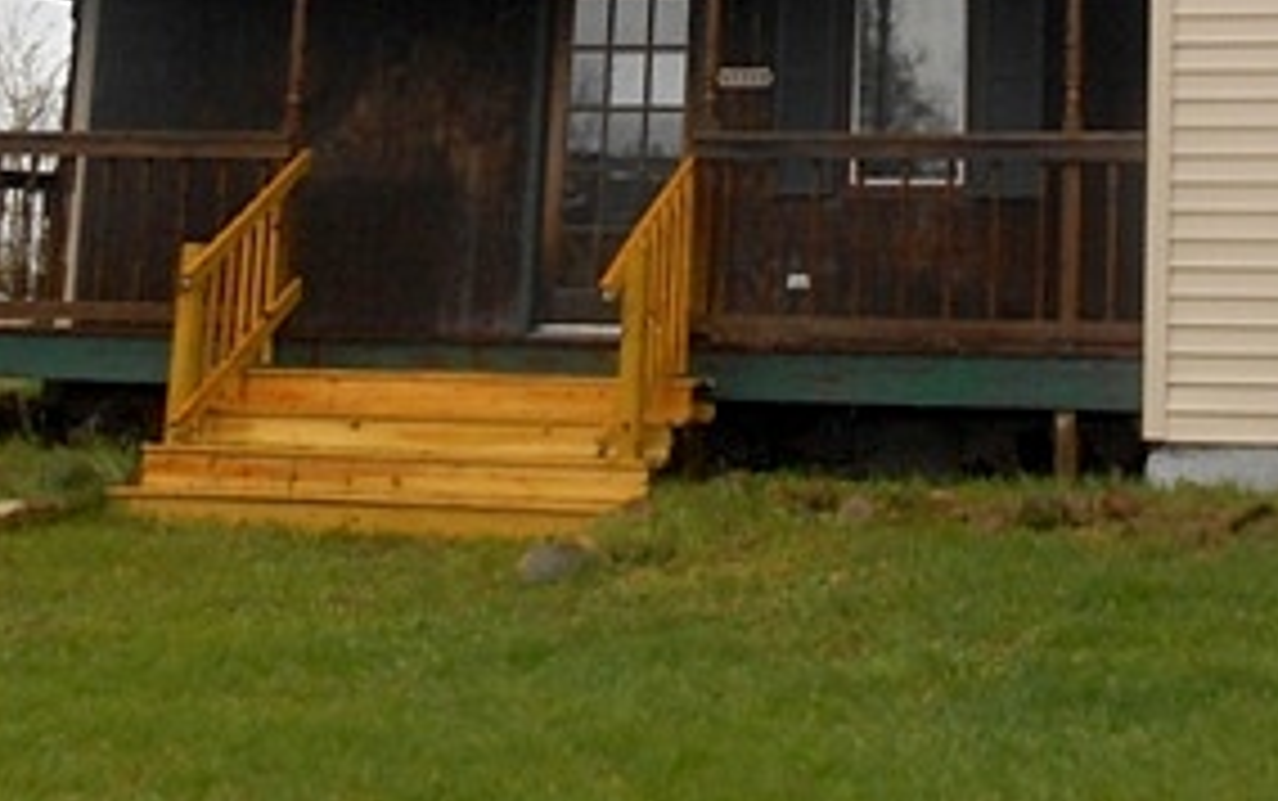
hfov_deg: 32.0
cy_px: -58
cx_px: 1030
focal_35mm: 62
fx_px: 2161
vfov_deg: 20.1
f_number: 3.4
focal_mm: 4.7
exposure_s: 1/30
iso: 160
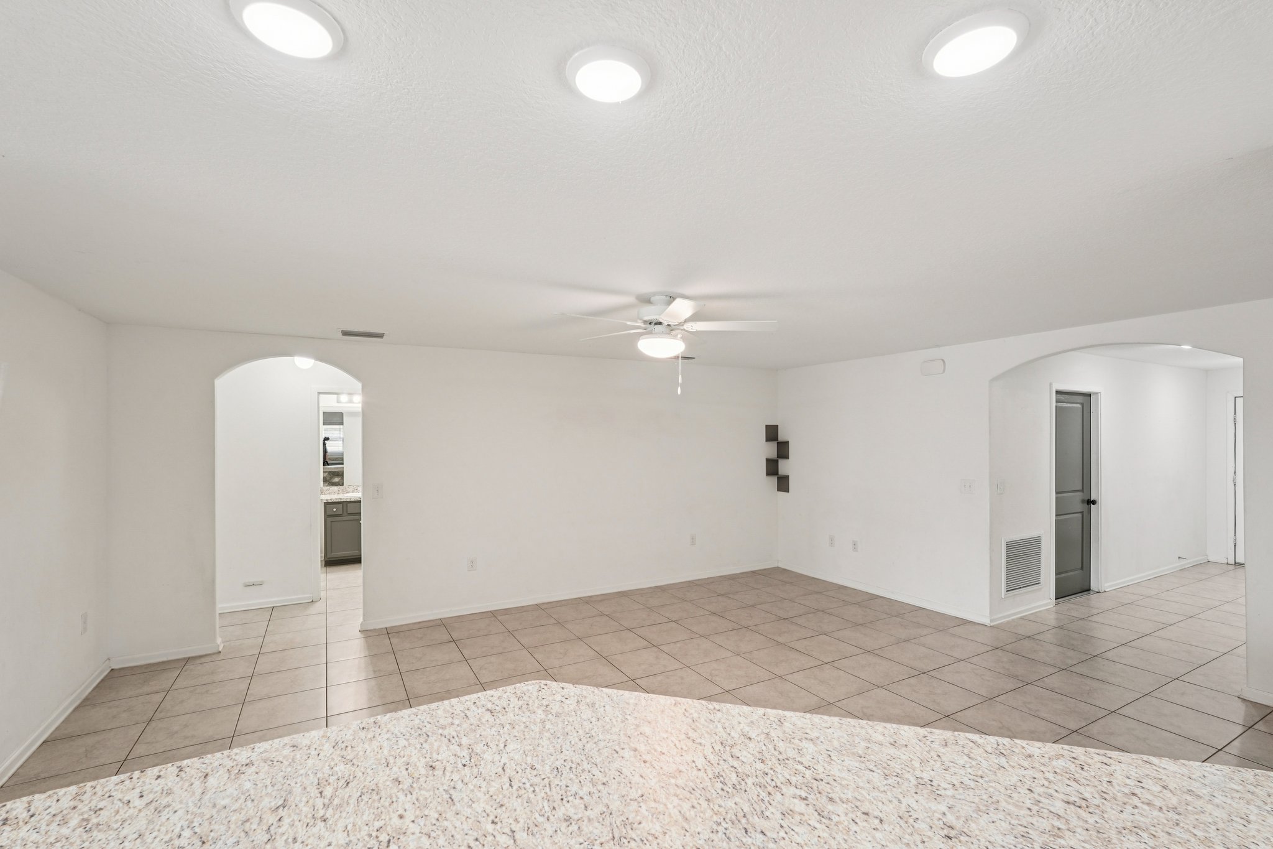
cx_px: 636
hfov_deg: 96.7
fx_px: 566
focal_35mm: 16
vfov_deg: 73.7
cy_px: 424
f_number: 8
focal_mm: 16
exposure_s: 1/15
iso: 400
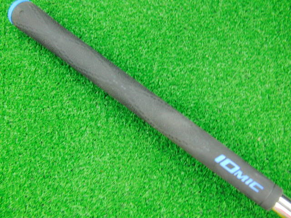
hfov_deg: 50.1
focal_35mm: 37
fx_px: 311
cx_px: 146
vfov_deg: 38.7
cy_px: 109
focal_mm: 6.42
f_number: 3.6
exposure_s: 1/20
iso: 400
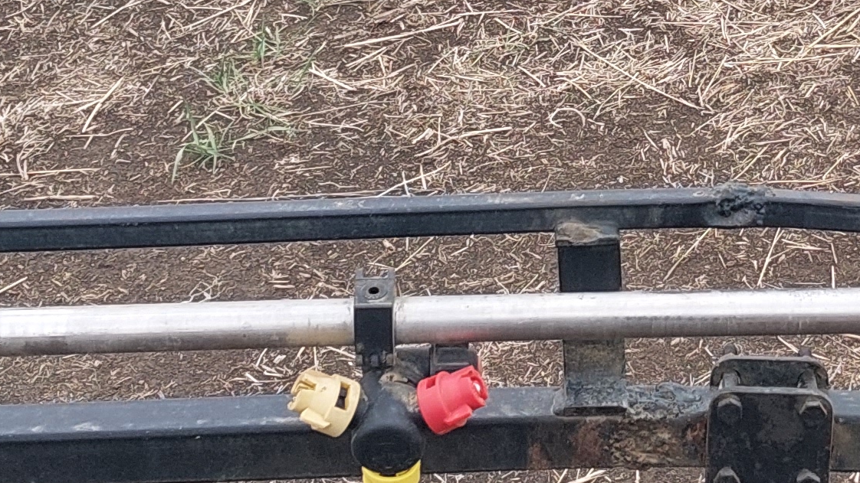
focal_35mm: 107
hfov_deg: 19.7
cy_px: 46
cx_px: 756
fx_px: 2440
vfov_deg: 11.2
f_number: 1.8
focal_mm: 4
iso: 20
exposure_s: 1/261
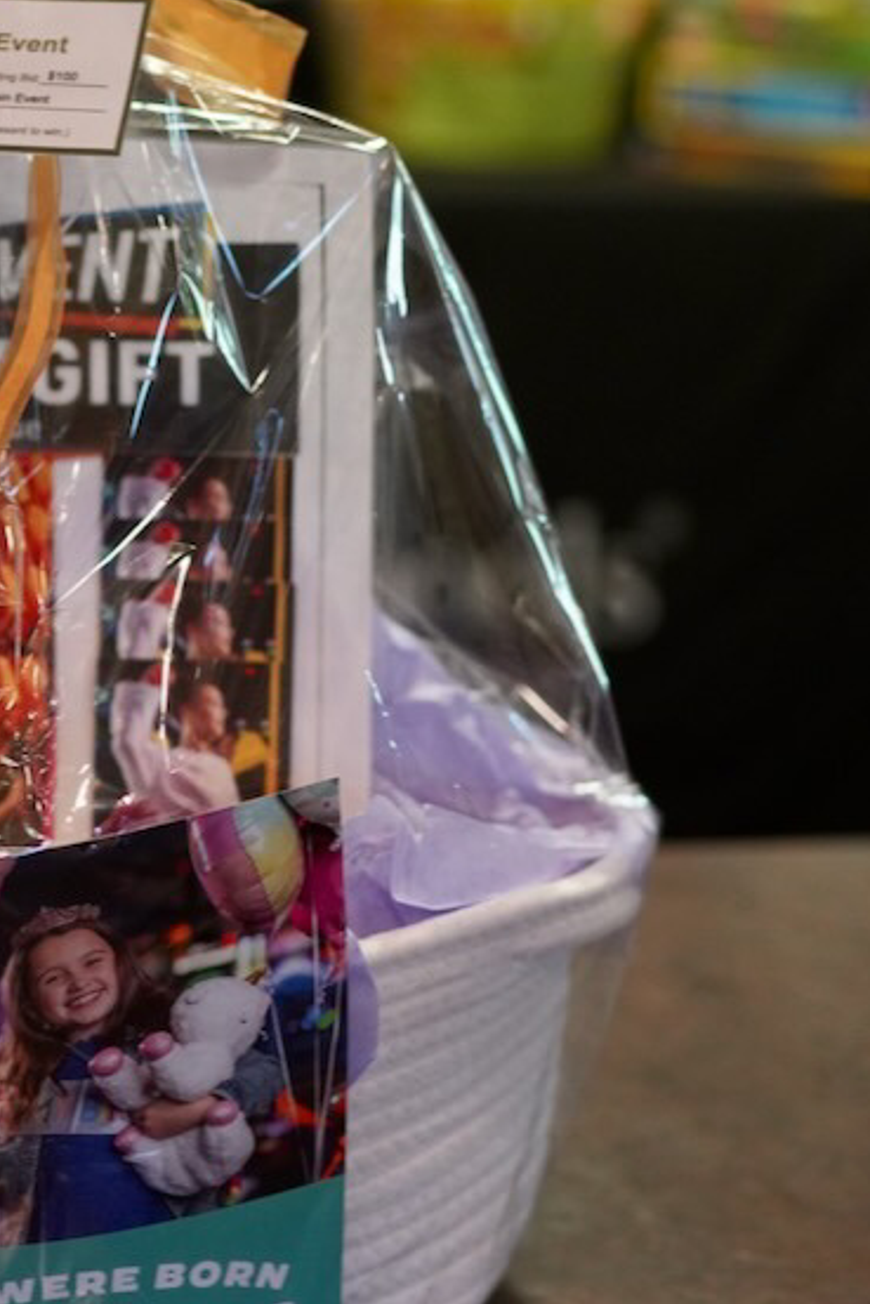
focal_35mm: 81
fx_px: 2934
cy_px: 363
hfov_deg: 16.5
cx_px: -31
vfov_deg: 24.8
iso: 2000
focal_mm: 35
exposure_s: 1/160
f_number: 2
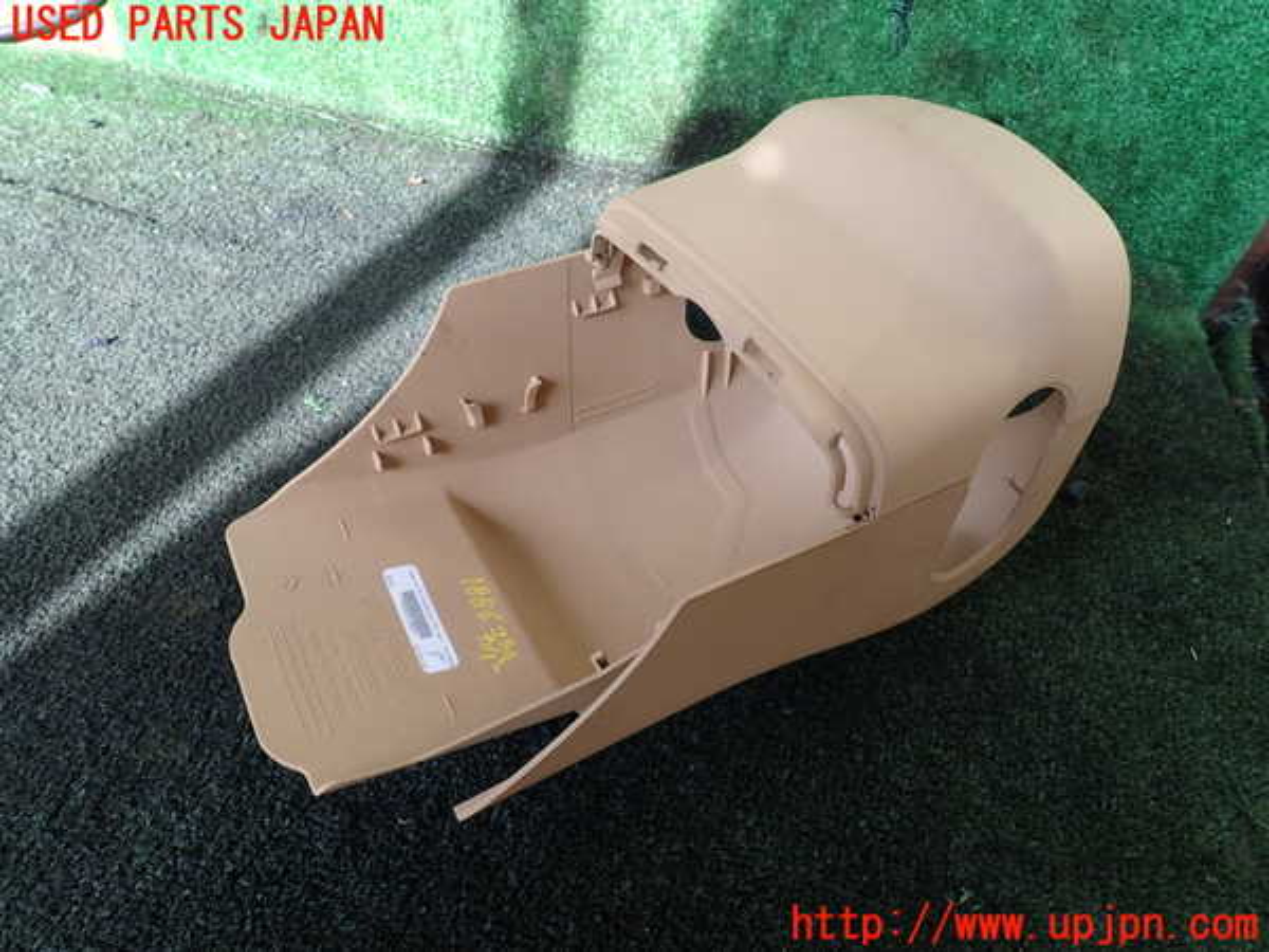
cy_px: 476
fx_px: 916
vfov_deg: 54.9
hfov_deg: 69.4
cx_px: 634
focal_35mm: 25
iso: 100
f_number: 2.8
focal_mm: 4.5
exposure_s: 1/100
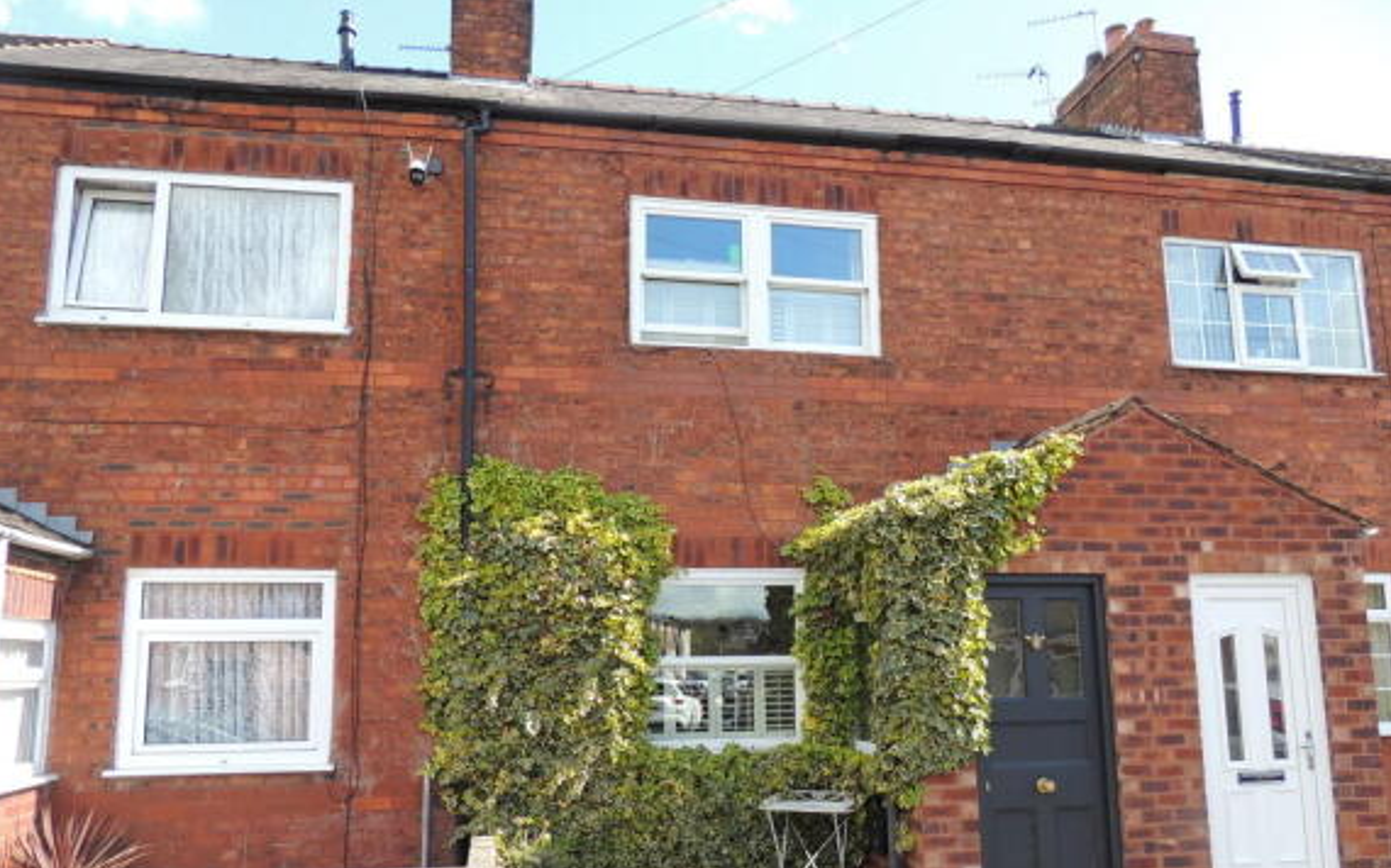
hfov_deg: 70.4
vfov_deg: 47.4
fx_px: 985
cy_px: 508
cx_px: 685
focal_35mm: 26
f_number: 3
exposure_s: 1/400
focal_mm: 4.3
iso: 100
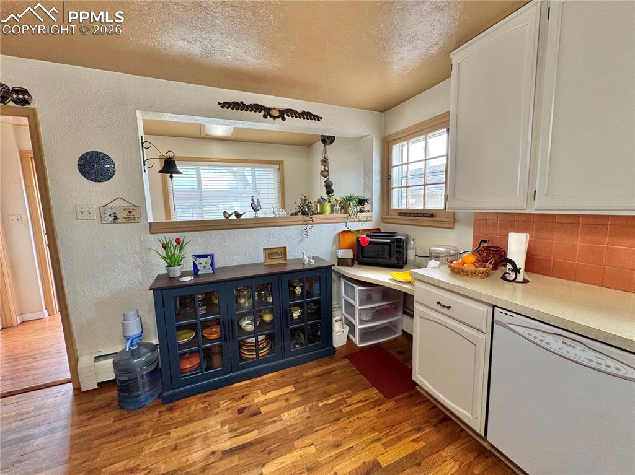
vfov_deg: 85.6
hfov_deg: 102.1
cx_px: 318
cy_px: 238
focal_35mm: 14
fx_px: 257
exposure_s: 1/120
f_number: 2.2
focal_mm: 2.22
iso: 160
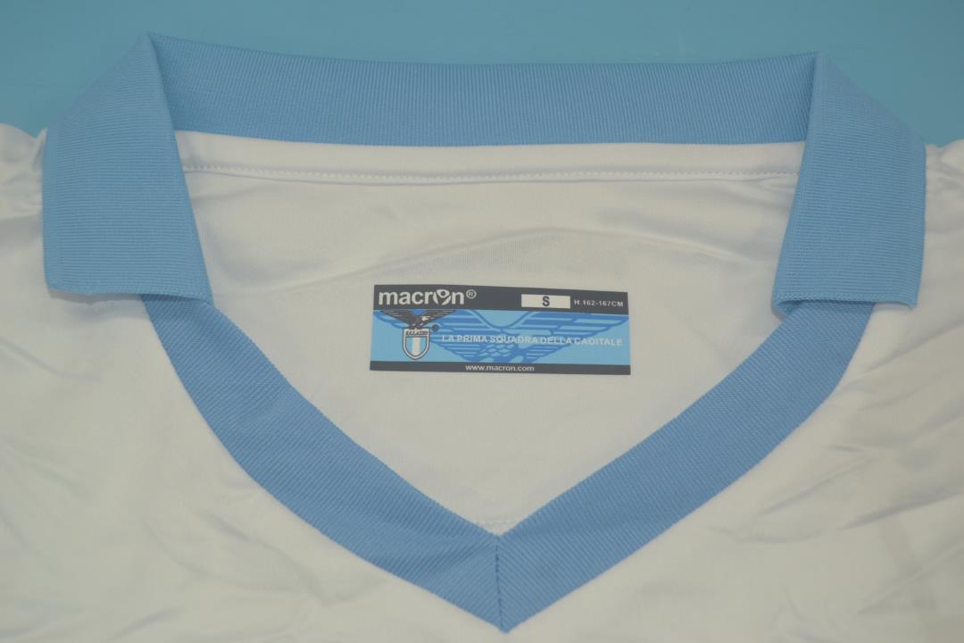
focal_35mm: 48
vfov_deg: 28.1
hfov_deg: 41.1
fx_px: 1285
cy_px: 322
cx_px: 482
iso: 200
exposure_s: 1/125
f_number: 4.8
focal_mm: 32
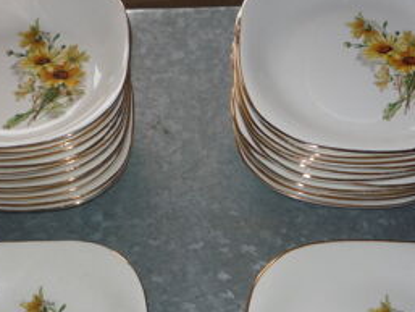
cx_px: 208
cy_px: 244
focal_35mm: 56
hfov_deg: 34.3
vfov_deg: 25.7
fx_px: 672
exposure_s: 1/30
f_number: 3.3
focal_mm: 5.2
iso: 100
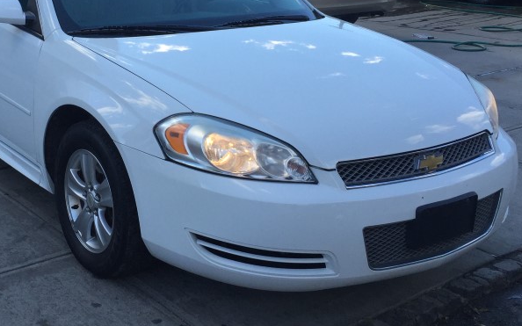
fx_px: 754
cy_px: 75
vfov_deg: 24.1
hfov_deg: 37.5
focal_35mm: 53
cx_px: 151
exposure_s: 1/557
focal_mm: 4.15
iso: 32
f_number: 2.2
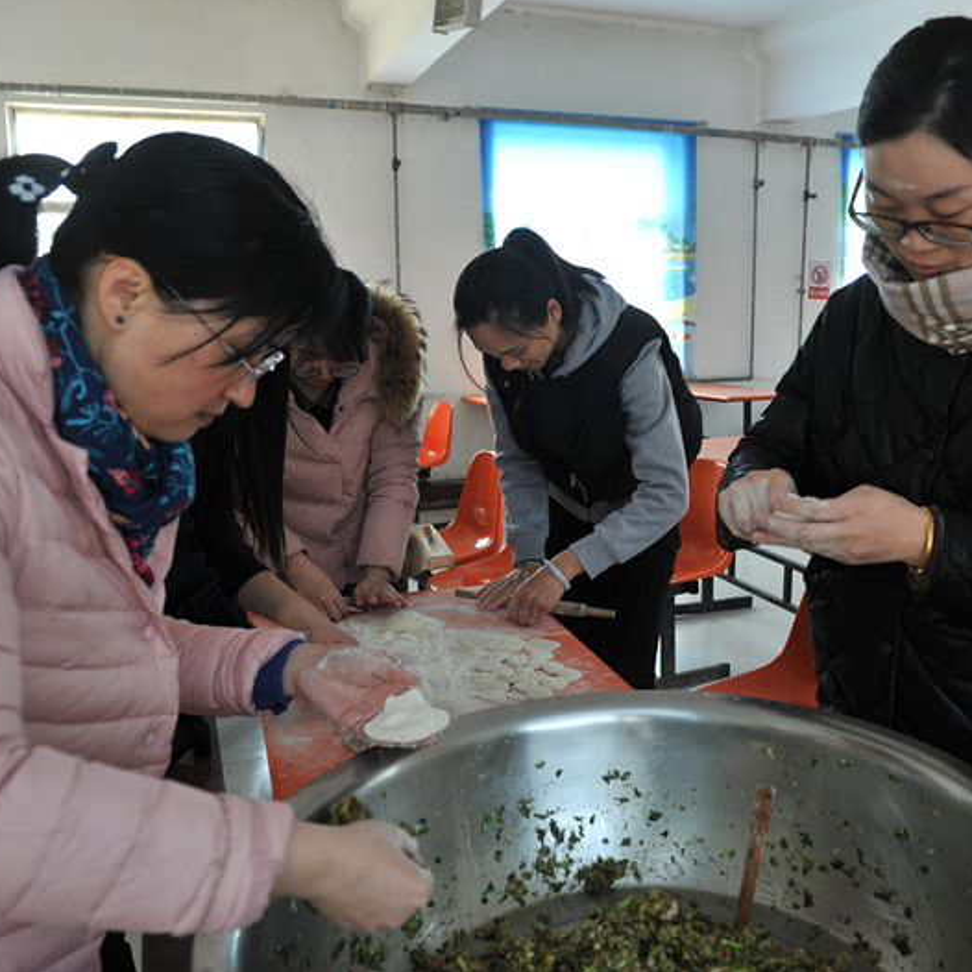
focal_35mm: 31
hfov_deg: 52.1
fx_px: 985
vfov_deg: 52.5
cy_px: 482
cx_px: 593
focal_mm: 24
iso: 500
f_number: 5
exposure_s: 1/100
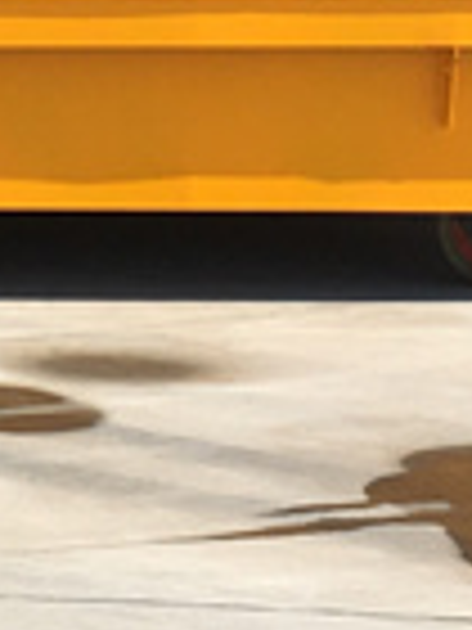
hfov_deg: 7.5
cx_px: -620
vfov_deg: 10.6
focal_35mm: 186
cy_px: 16
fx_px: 3382
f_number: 2.2
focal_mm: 4.15
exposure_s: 1/1972
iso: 25
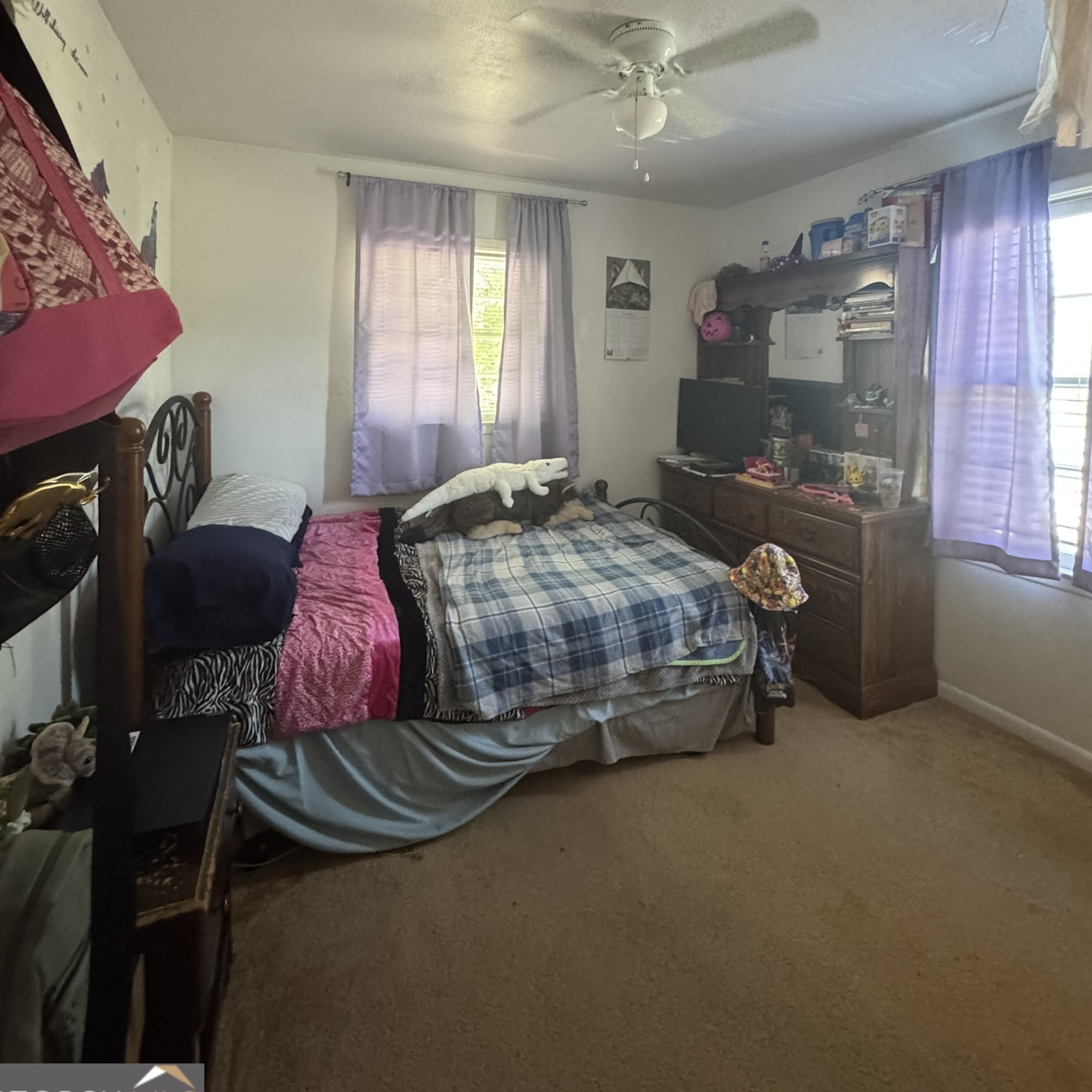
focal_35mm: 17
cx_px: 543
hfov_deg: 84.0
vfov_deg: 81.8
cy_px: 388
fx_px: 607
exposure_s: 1/60
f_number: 2.2
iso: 1250
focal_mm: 2.22
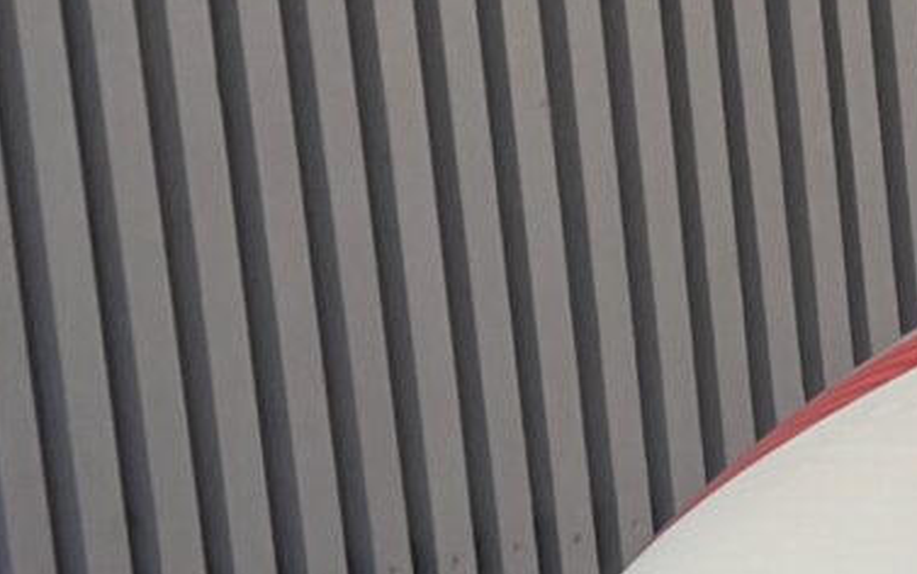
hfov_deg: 9.5
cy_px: 749
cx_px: 2430
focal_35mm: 187
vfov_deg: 7.0
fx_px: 4675
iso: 40
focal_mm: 5.1
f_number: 1.6
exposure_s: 1/122
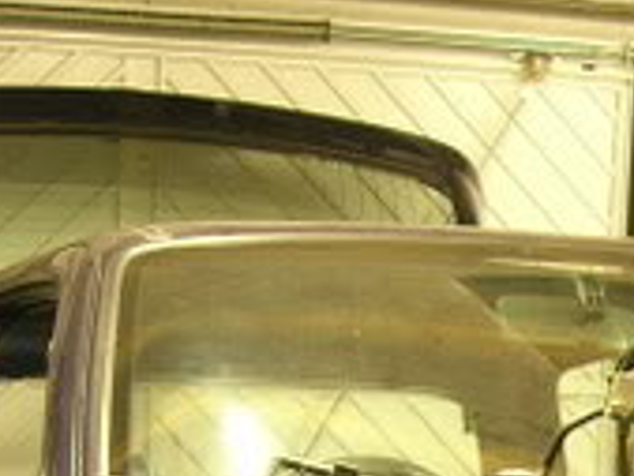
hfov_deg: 12.9
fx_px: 2639
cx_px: 960
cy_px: 806
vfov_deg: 9.9
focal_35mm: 144
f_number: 2.8
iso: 94
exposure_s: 1/3.5
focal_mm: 7.8
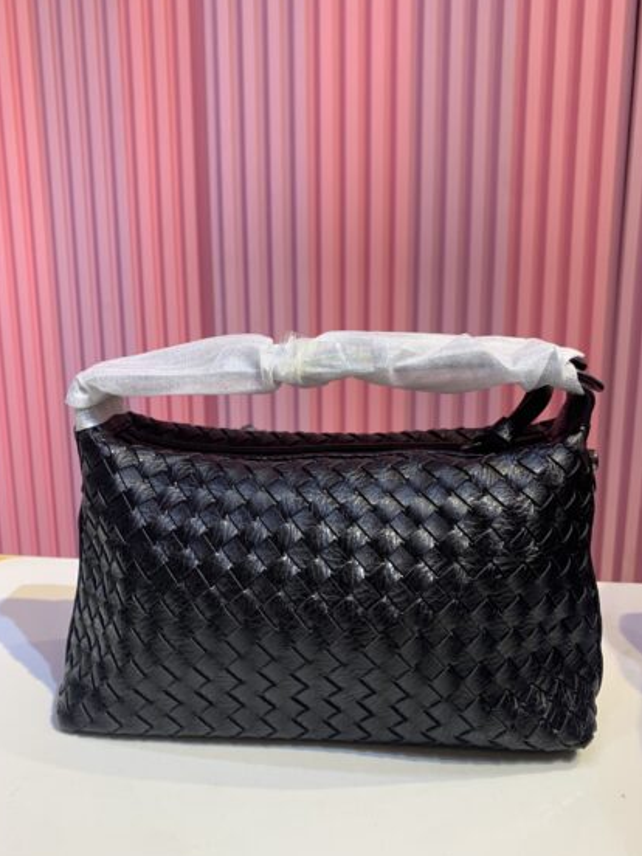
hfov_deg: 51.4
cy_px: 427
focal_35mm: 27
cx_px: 315
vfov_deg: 65.3
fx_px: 668
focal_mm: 4.25
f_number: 1.8
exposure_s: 1/50
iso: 50
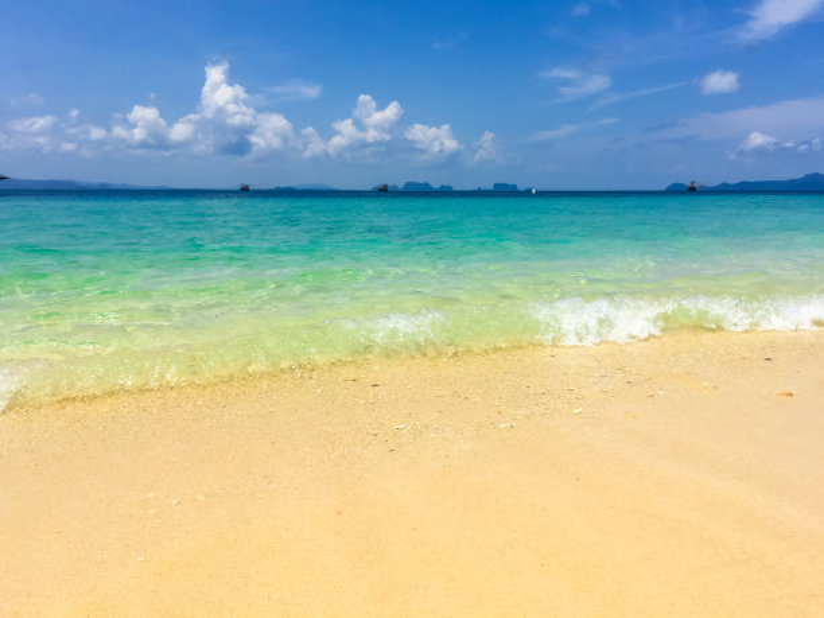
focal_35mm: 29
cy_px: 309
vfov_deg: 48.2
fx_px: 690
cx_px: 412
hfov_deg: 61.7
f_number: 2.2
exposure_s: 1/5000
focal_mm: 4.15
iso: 32
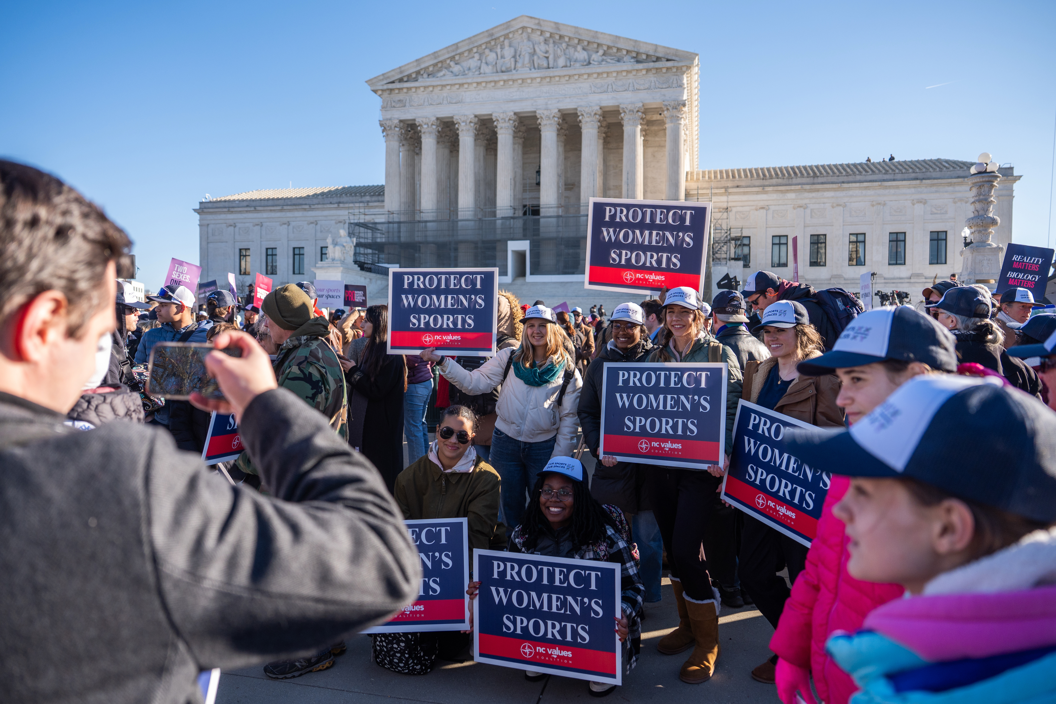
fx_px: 704
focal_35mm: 24
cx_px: 528
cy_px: 352
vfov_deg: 53.1
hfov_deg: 73.7
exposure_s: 1/2000
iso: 125
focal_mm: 24
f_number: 2.8
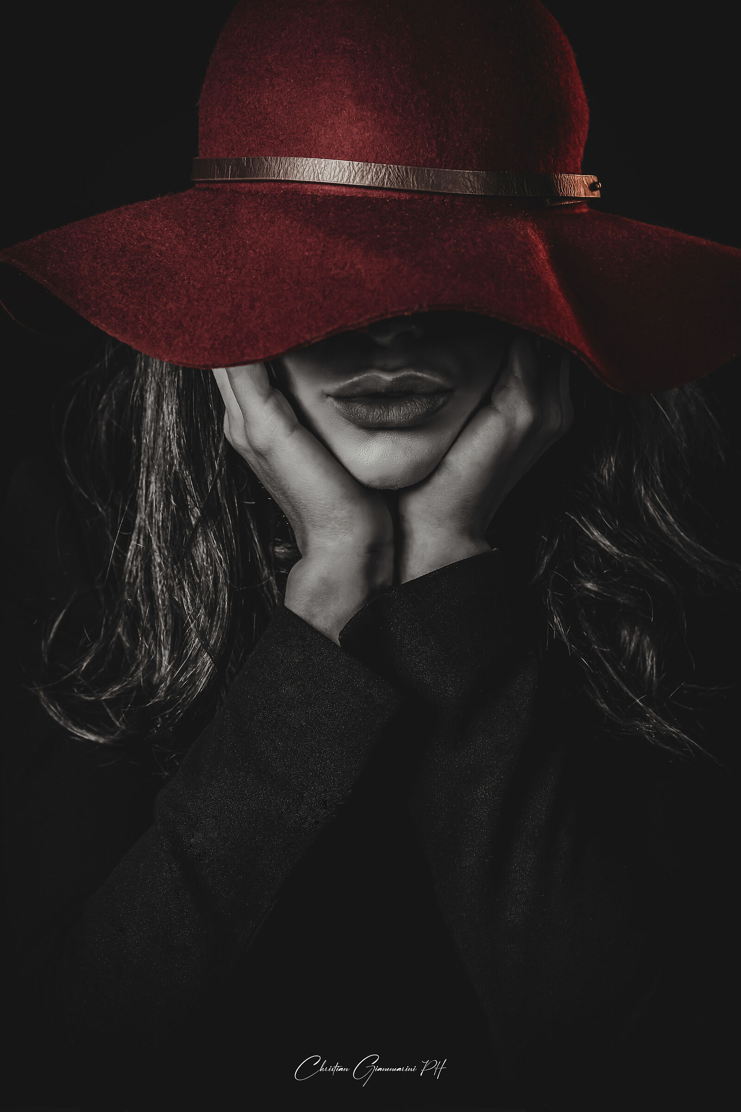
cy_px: 556
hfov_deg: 16.1
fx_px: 2624
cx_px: 370
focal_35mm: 85
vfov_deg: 23.9
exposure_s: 1/250
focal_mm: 85
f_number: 5.6
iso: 100
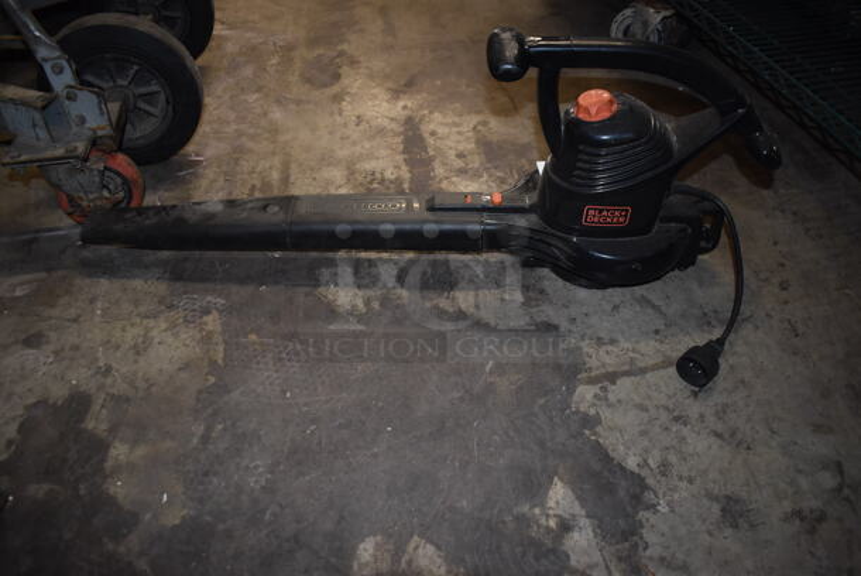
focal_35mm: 27
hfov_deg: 67.3
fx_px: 646
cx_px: 430
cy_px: 288
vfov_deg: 48.0
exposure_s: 1/80
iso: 1100
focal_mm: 18
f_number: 3.5
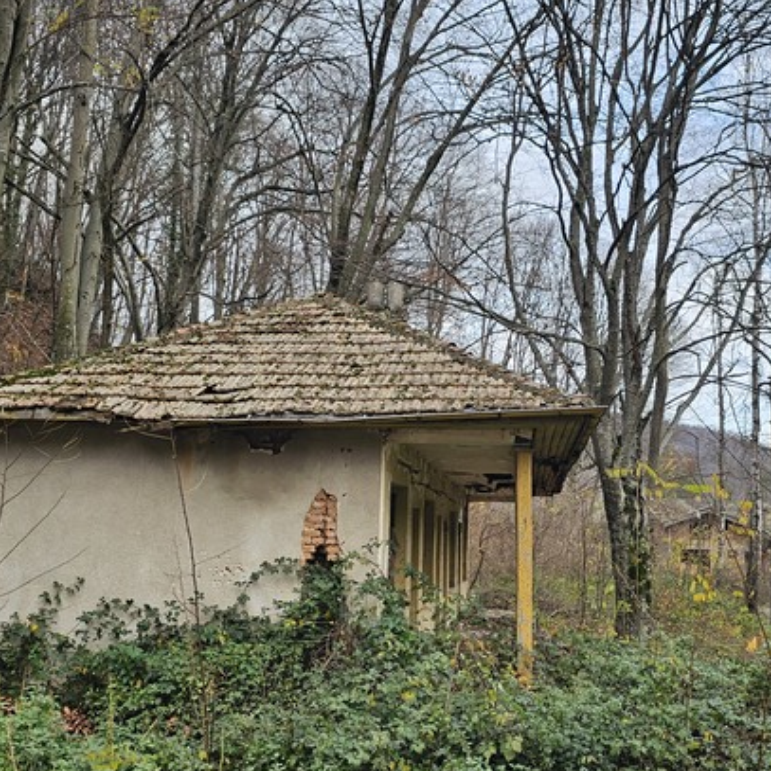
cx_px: 421
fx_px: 1008
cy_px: 436
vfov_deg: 41.8
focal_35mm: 40
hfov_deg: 41.8
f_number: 1.7
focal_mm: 6.3
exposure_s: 1/225
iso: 20
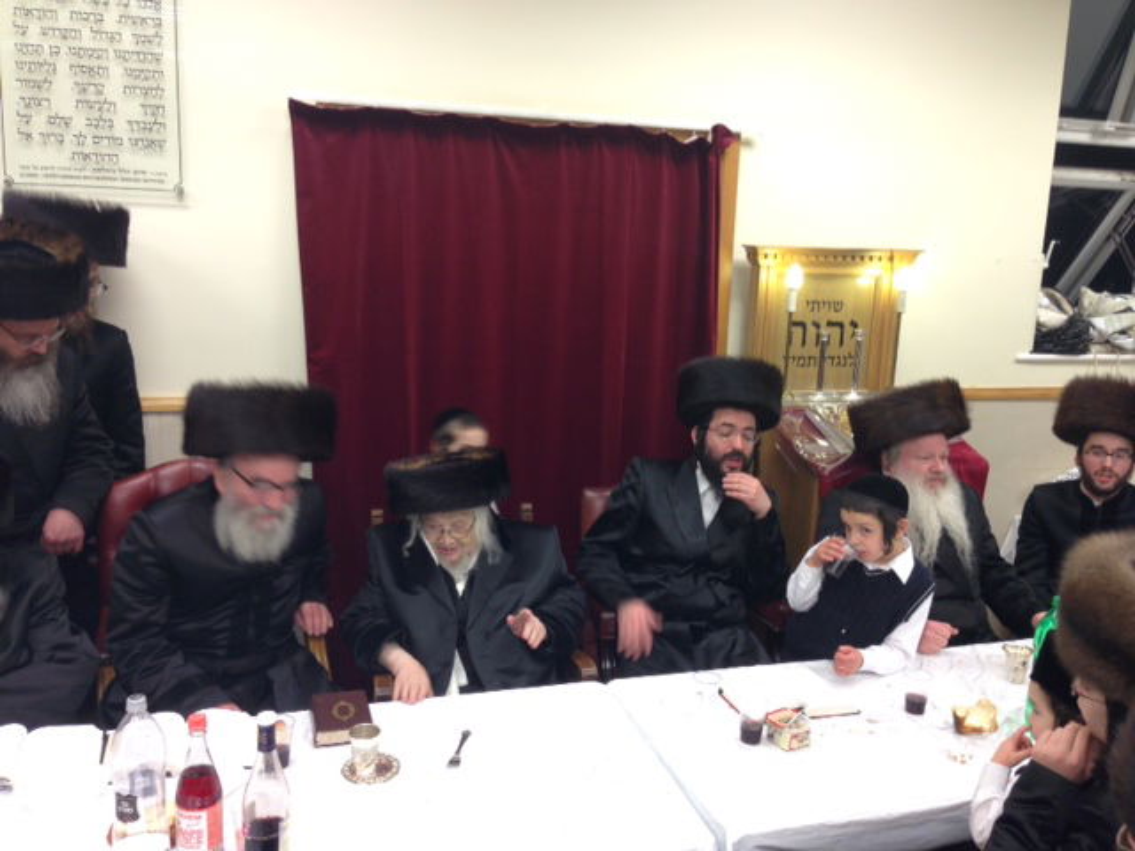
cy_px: 426
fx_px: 1082
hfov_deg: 55.4
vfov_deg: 42.9
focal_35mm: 33
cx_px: 568
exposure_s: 1/20
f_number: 2.4
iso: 64
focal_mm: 4.12
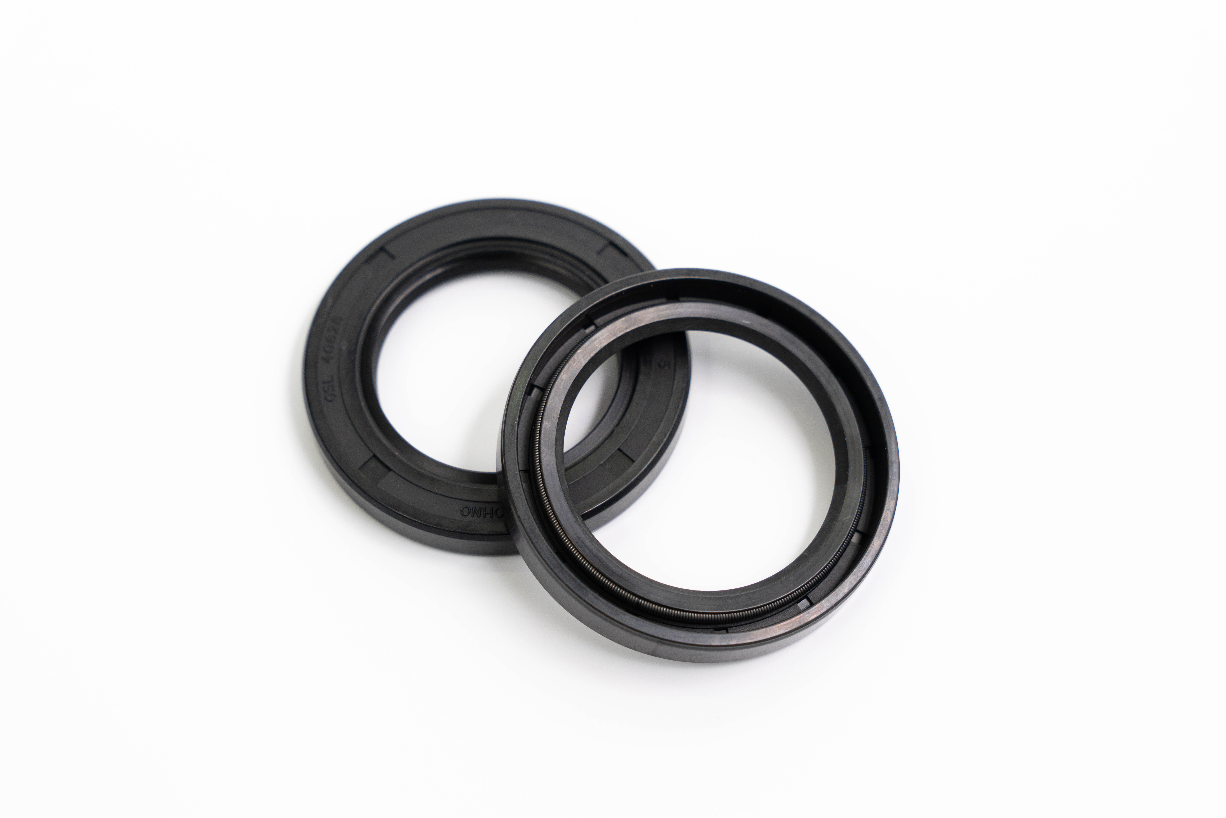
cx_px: 613
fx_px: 2384
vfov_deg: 19.5
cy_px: 409
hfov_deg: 28.8
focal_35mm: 70
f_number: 6.3
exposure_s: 1/160
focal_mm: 70
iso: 800
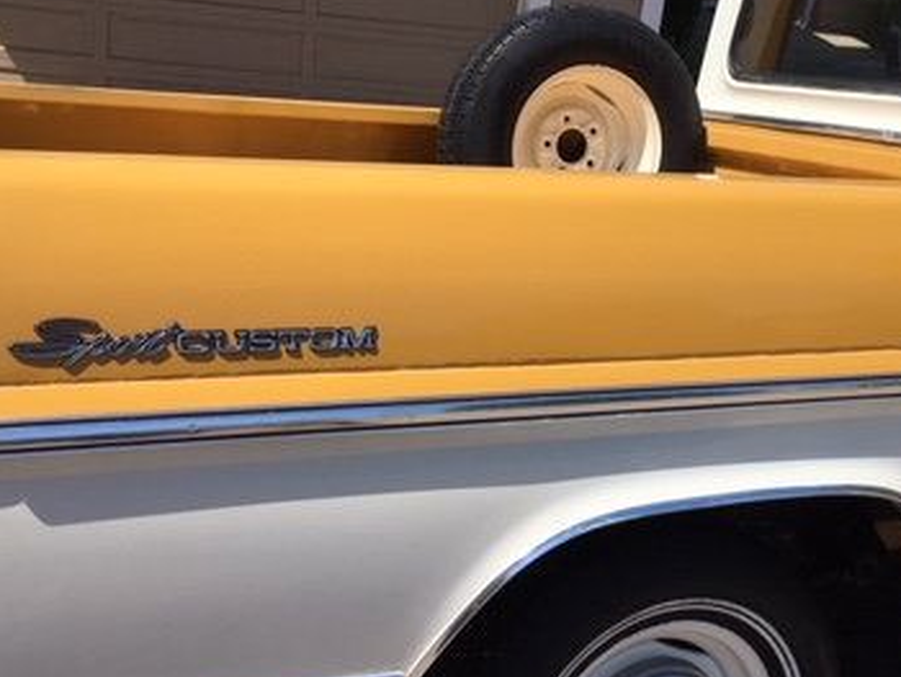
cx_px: 651
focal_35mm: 53
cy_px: 329
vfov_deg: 27.6
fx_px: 1380
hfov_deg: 35.5
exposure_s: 1/2262
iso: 25
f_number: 2.2
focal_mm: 4.15
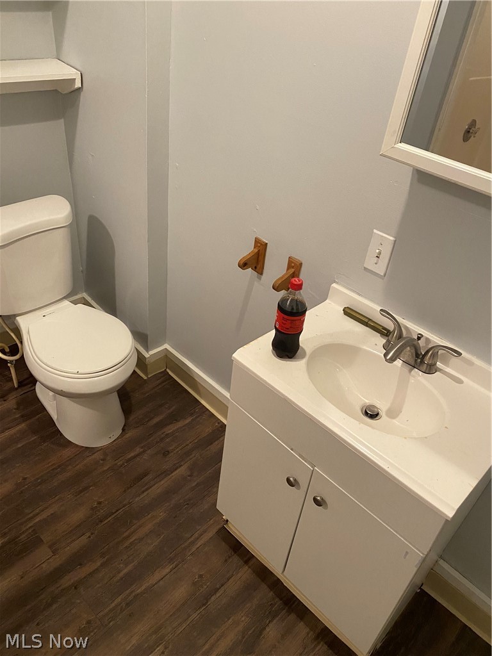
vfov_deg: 67.3
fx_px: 493
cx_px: 246
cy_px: 328
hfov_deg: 53.1
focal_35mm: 26
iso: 400
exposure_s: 1/60
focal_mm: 4.25
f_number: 1.8
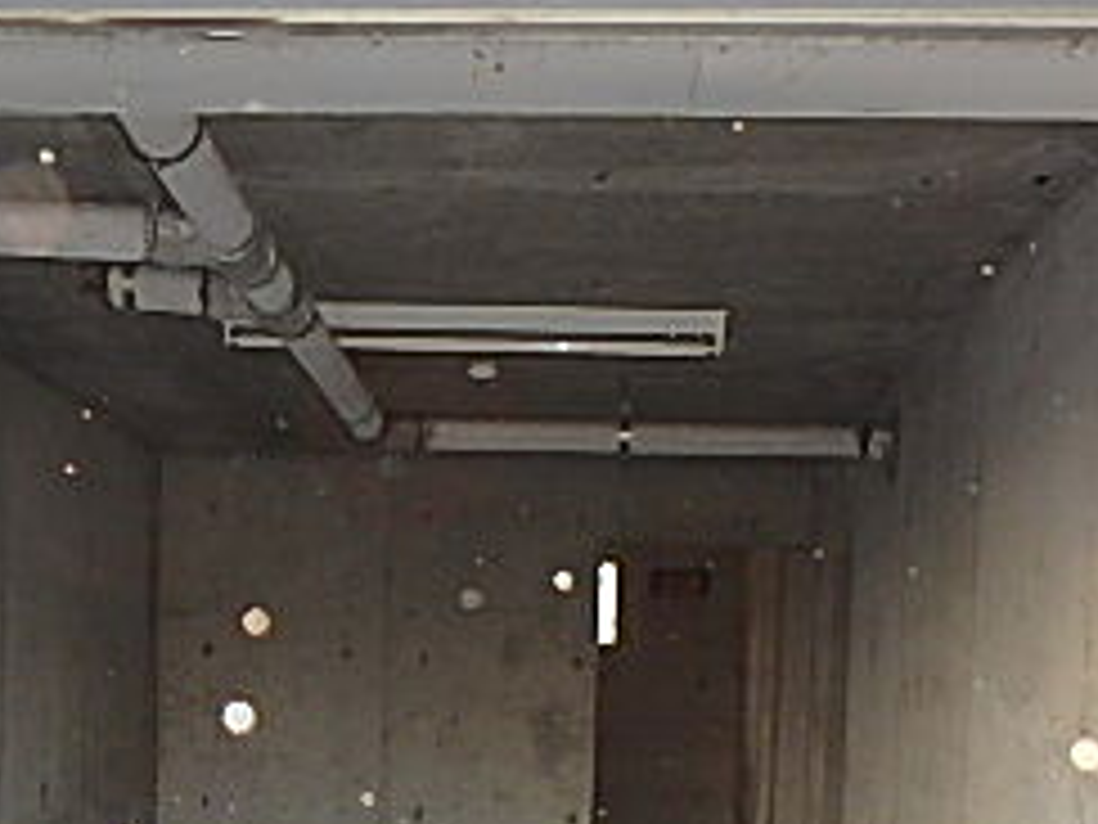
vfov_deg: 24.8
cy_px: 892
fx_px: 1745
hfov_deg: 34.7
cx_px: 396
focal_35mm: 55
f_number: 3.5
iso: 160
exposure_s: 1/60
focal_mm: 3.7
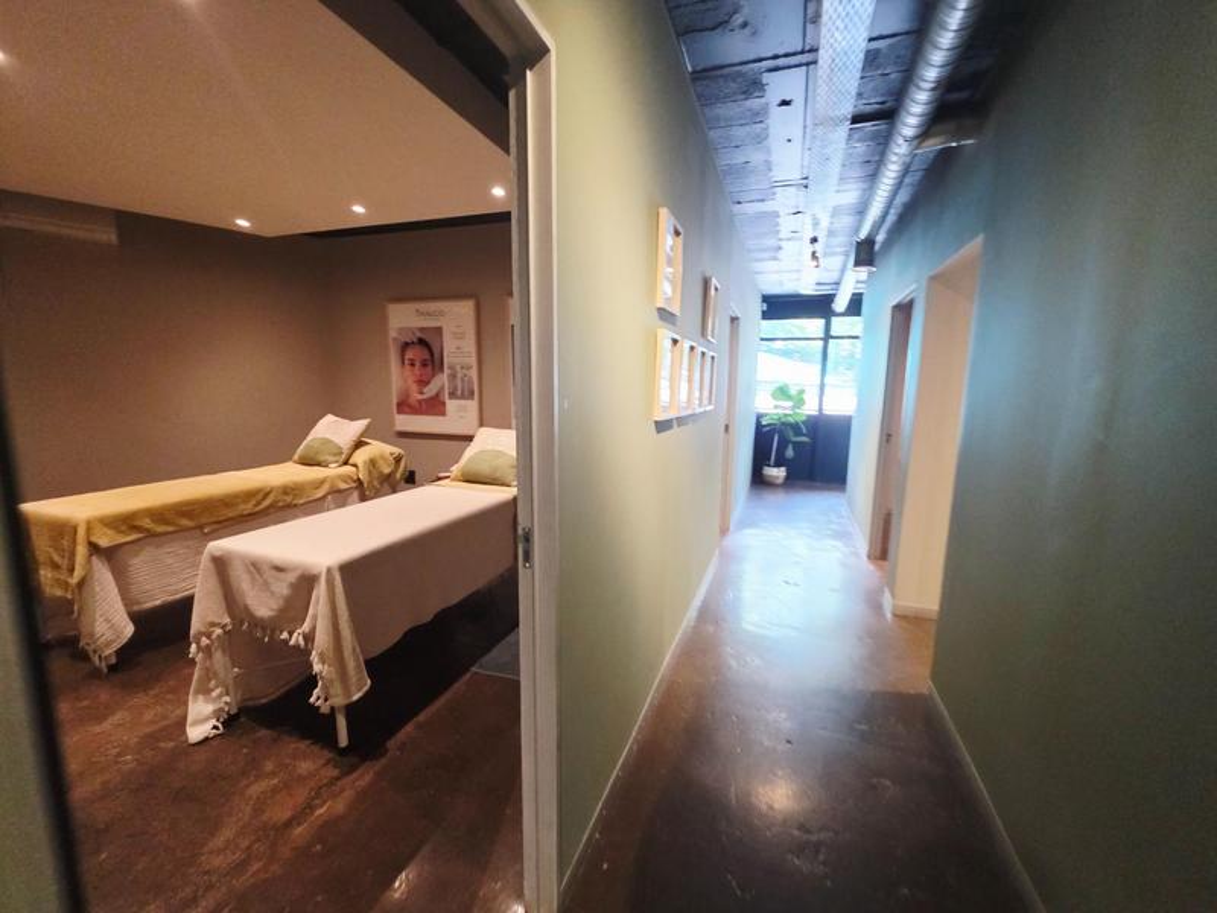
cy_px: 456
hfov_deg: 106.2
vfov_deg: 89.9
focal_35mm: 13
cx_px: 608
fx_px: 457
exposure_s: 1/50
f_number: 1.9
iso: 500
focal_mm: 2.2
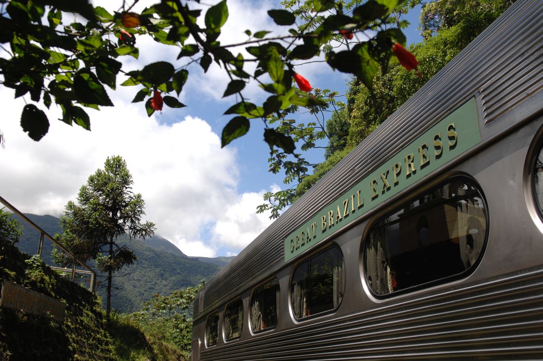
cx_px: 272
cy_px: 180
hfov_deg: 55.2
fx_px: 520
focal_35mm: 34
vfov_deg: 38.3
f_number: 5.6
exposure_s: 1/640
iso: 200
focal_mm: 23
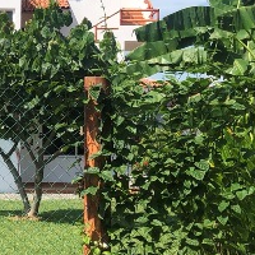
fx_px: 825
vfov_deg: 17.6
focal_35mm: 99
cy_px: 113
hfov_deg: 17.0
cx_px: -31
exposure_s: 1/1600
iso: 20
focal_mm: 3.99
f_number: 1.8
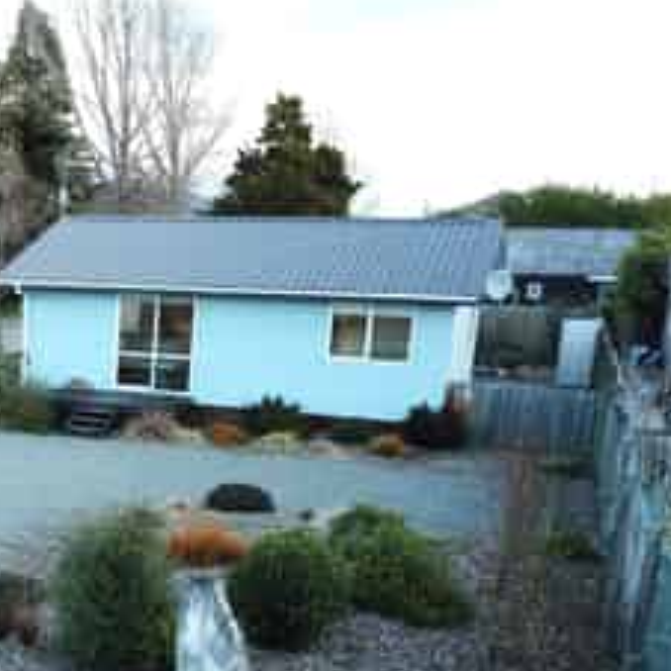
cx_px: -52
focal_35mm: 50
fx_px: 1097
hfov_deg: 30.7
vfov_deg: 33.5
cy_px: 485
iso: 105
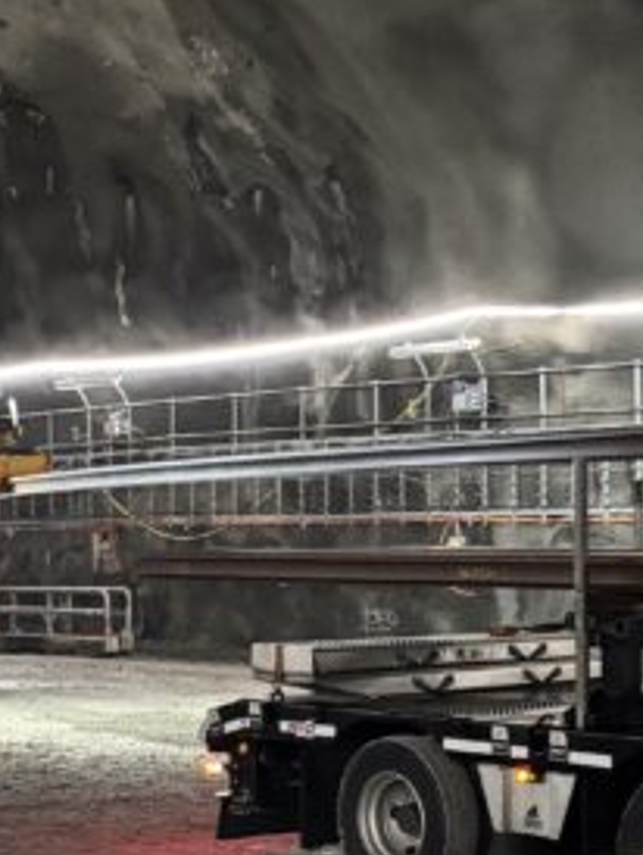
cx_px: 165
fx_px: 2399
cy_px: 615
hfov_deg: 15.2
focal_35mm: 97
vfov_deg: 20.1
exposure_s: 1/25
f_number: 1.6
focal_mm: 5.96
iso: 800
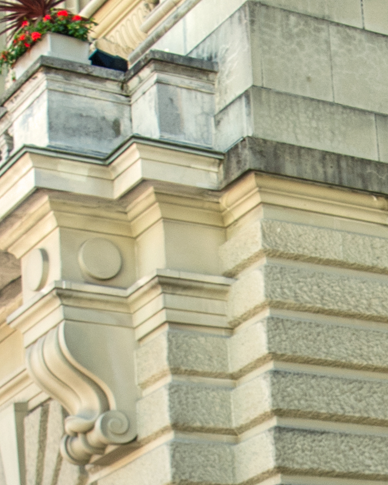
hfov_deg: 12.3
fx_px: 1737
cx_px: 535
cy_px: 508
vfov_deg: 15.5
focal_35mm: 121
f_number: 8
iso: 200
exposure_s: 1/100
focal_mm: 24
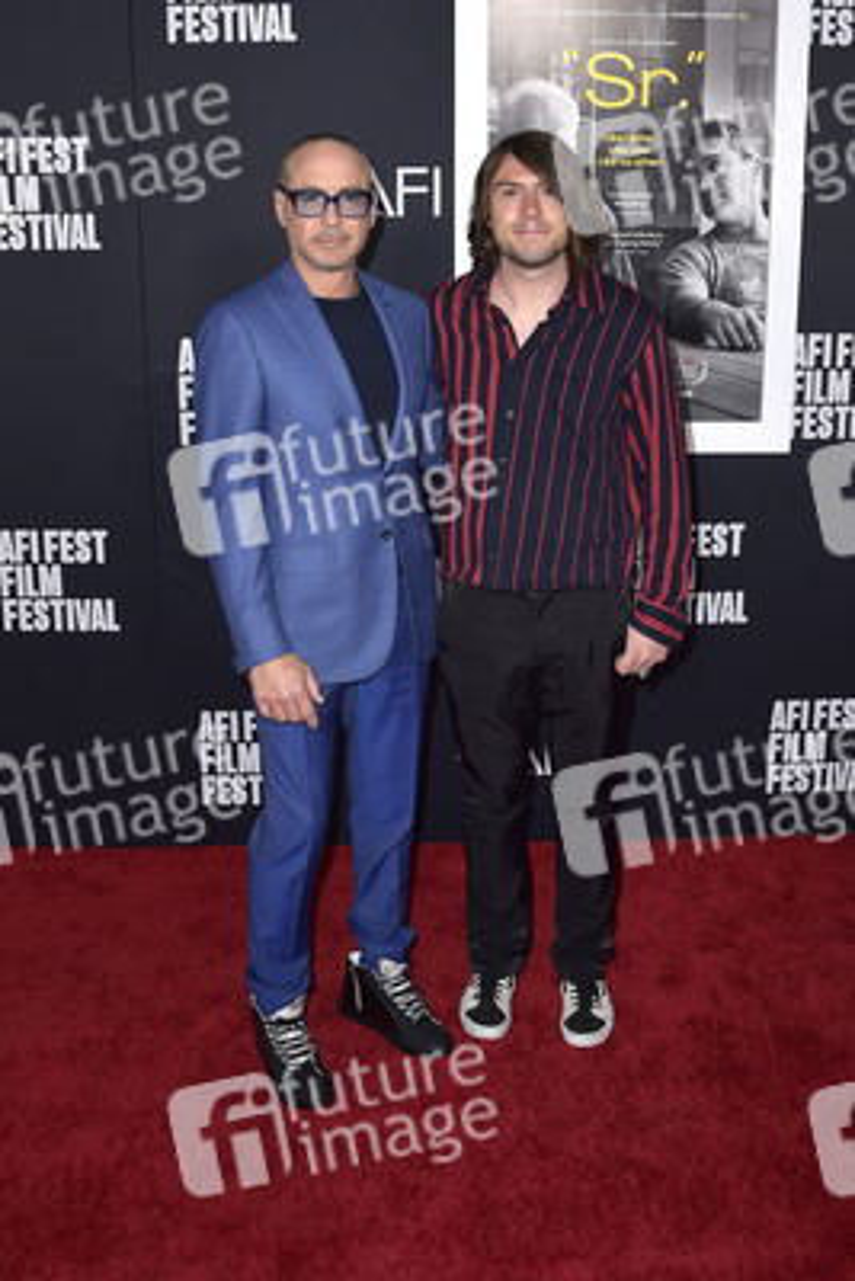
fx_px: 997
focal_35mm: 28
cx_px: 428
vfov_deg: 65.5
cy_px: 640
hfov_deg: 46.4
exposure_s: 1/200
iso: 500
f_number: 6.3
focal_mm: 28
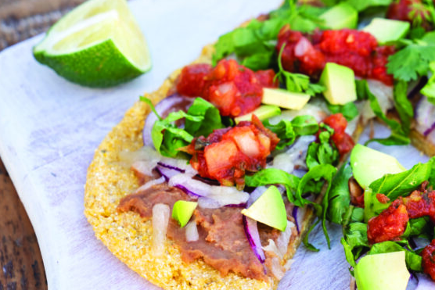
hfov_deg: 15.8
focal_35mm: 129
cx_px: 336
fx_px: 1559
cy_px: 219
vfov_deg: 10.6
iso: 100
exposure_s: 1/15
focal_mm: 70
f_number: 7.1
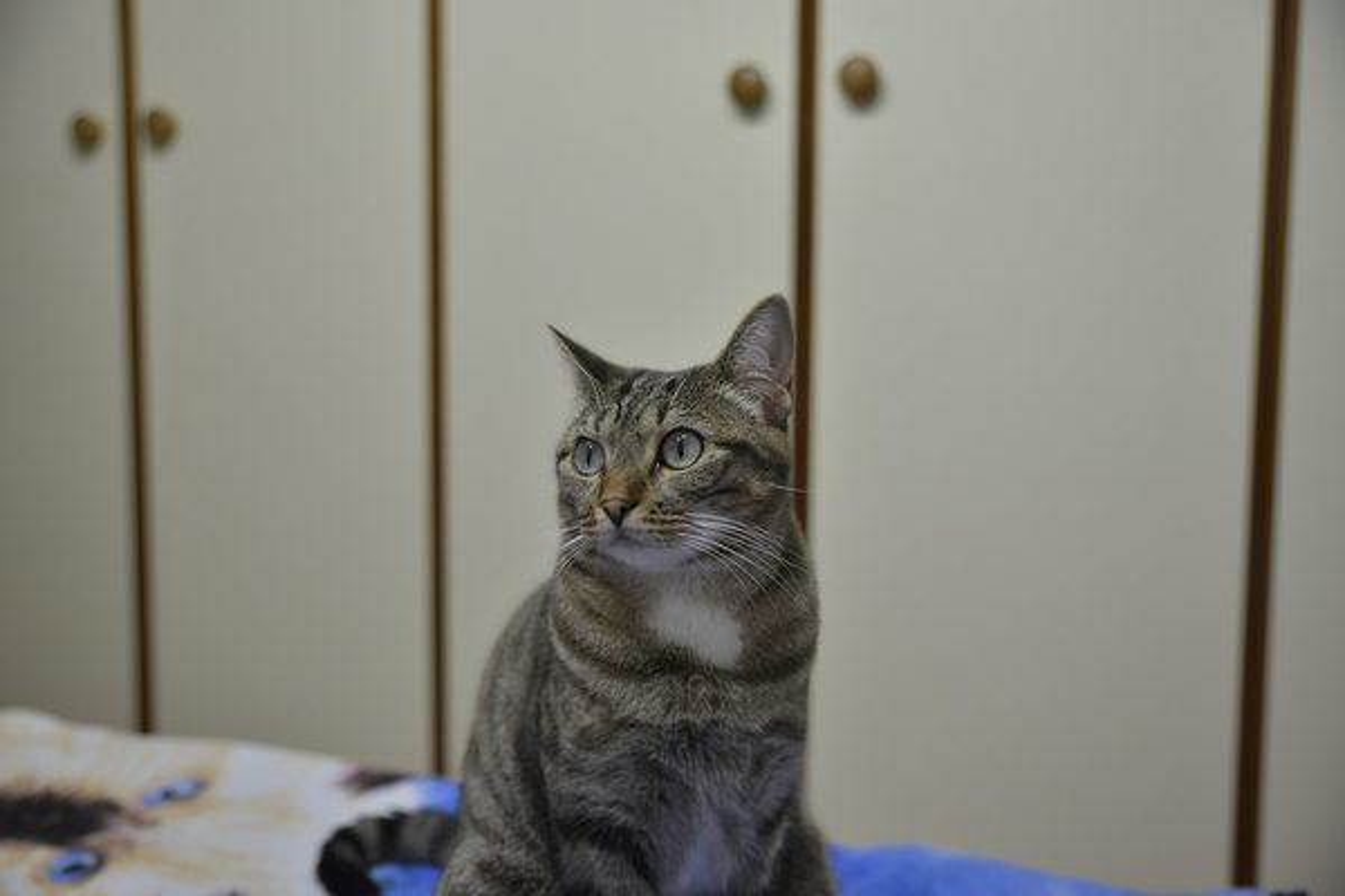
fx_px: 1420
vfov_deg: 35.1
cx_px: 672
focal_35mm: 38
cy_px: 448
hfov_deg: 50.7
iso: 1250
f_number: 2.8
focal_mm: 38
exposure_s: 1/125
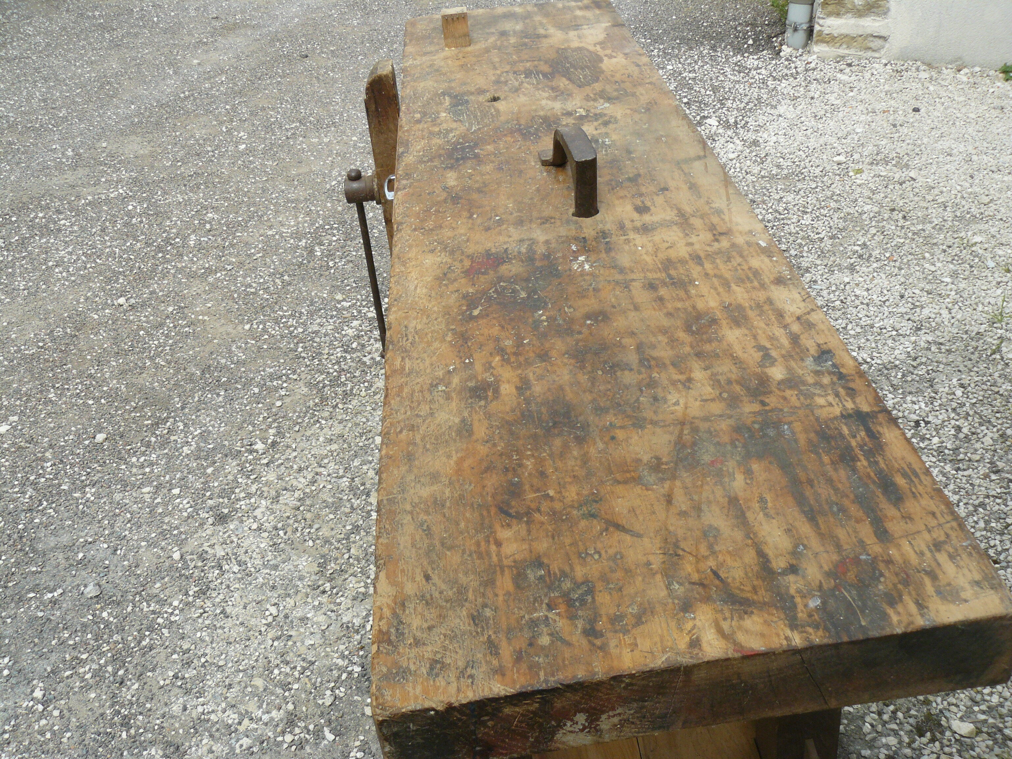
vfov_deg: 39.7
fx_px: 1052
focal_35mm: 36
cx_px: 506
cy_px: 380
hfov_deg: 51.4
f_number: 5.6
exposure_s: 1/250
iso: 100
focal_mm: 6
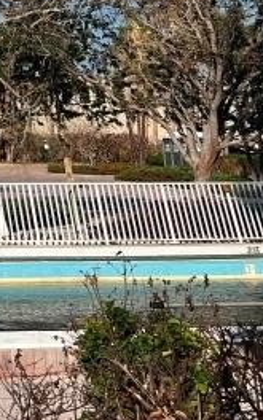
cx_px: -526
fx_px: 1227
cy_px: -49
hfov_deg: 9.5
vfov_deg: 18.7
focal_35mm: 107
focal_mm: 5.7
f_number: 1.5
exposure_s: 1/8696
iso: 50
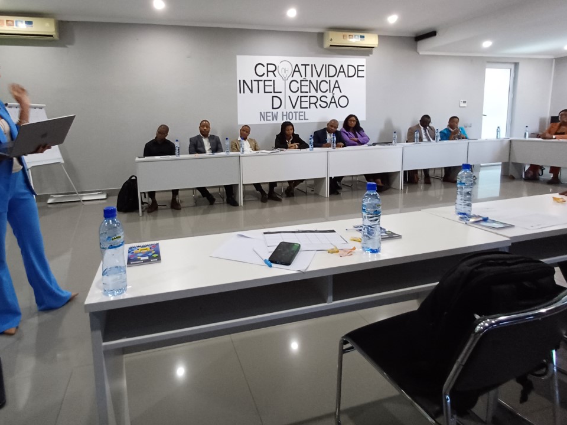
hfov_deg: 81.1
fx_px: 328
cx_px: 237
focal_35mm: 20
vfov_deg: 65.1
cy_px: 162
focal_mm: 1.64
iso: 250
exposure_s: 1/25
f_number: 2.2
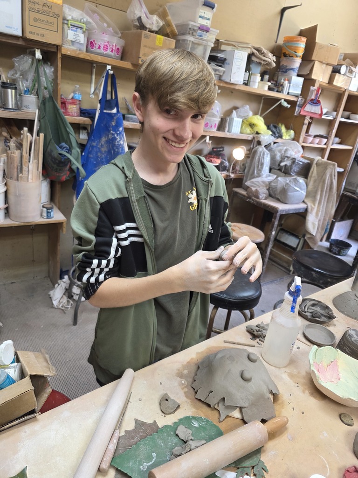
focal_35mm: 23
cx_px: 179
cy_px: 239
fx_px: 317
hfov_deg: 58.9
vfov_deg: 73.9
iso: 125
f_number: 1.7
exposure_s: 1/120
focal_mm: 6.3
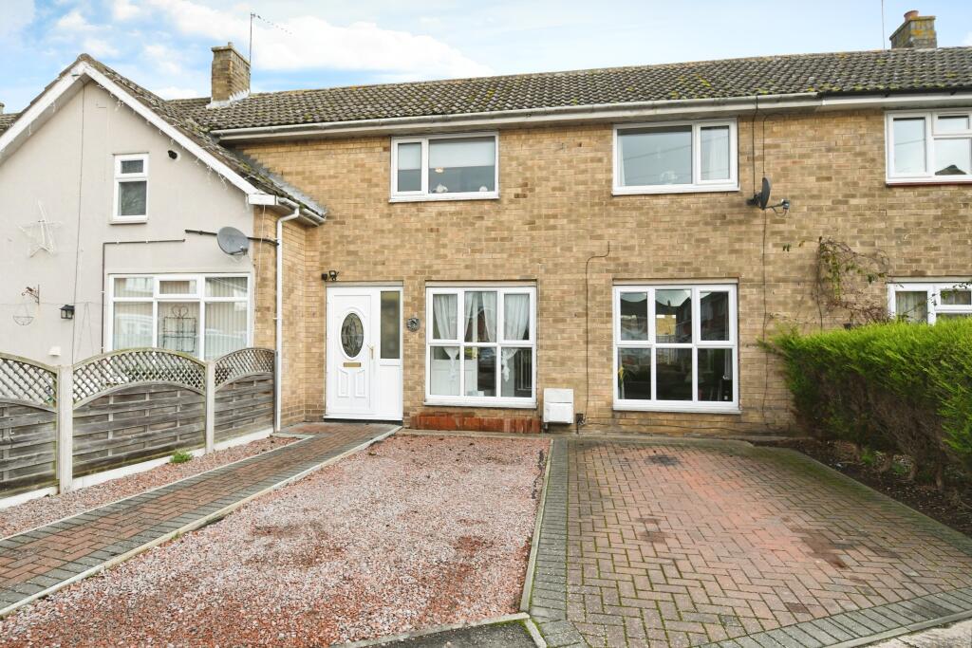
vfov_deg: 64.6
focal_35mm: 19
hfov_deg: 86.9
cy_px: 324
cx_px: 486
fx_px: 513
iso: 800
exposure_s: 1/125
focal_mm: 13
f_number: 7.1
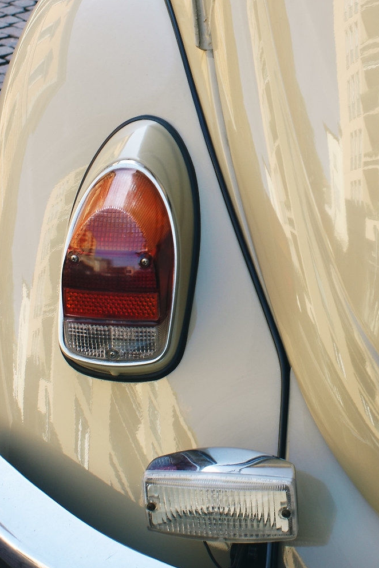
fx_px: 1374
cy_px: 103
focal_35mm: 87
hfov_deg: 15.6
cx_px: 304
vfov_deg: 23.0
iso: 100
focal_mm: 24
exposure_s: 1/60
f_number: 5.6
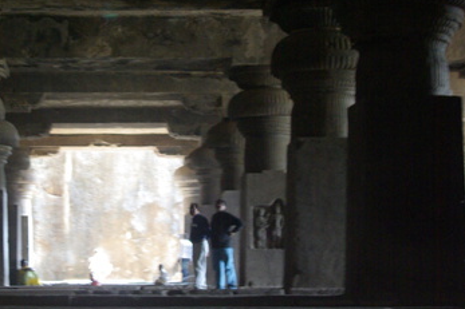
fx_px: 1251
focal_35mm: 97
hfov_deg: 20.8
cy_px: 129
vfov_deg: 14.1
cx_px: 99
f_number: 4.5
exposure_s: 1/6
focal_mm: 35
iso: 800
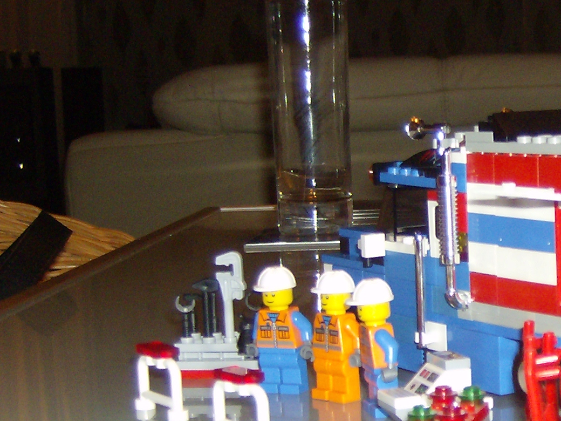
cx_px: 603
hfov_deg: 21.0
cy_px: 309
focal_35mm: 89
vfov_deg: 16.5
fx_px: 1442
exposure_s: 1/60
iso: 200
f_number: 2.8
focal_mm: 6
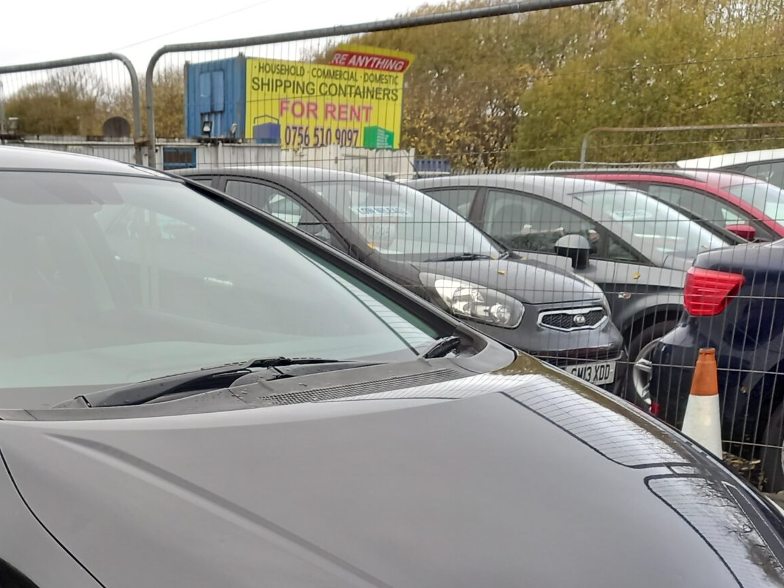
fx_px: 1246
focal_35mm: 55
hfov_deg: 34.0
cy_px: 623
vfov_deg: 25.0
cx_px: 169
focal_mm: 4.6
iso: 80
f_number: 2
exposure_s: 1/60
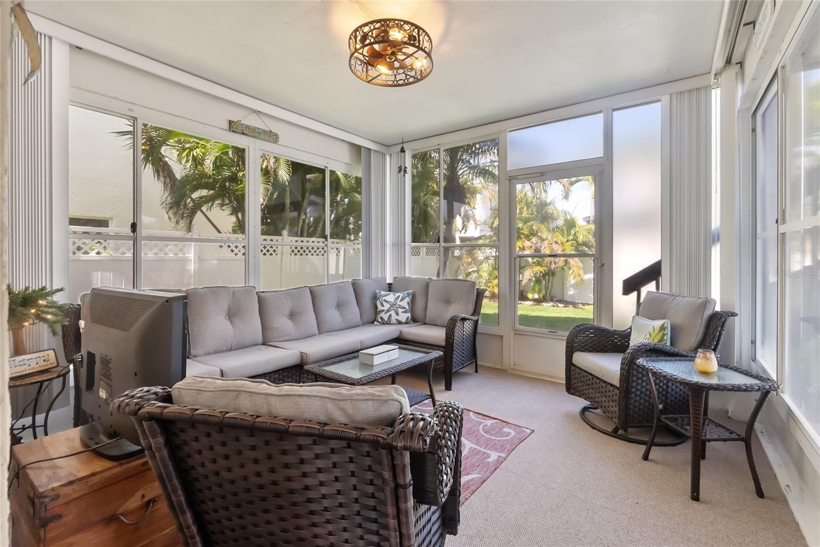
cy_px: 274
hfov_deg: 100.4
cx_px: 410
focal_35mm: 15
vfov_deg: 77.3
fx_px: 342
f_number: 8
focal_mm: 10
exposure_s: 1/90
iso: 1600
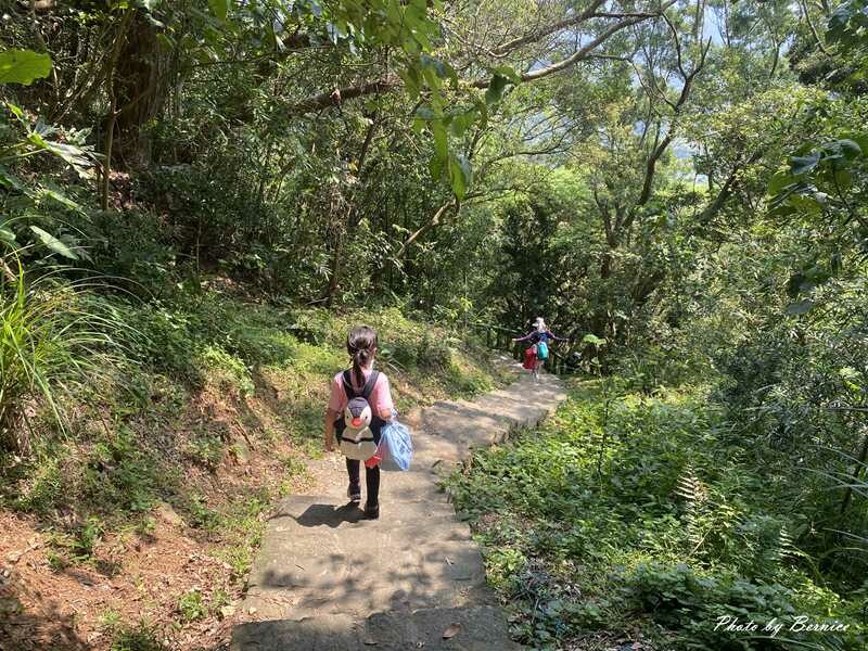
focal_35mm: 26
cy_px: 326
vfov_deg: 53.1
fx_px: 652
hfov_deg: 67.3
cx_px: 434
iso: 32
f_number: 1.8
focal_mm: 4.25
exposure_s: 1/295
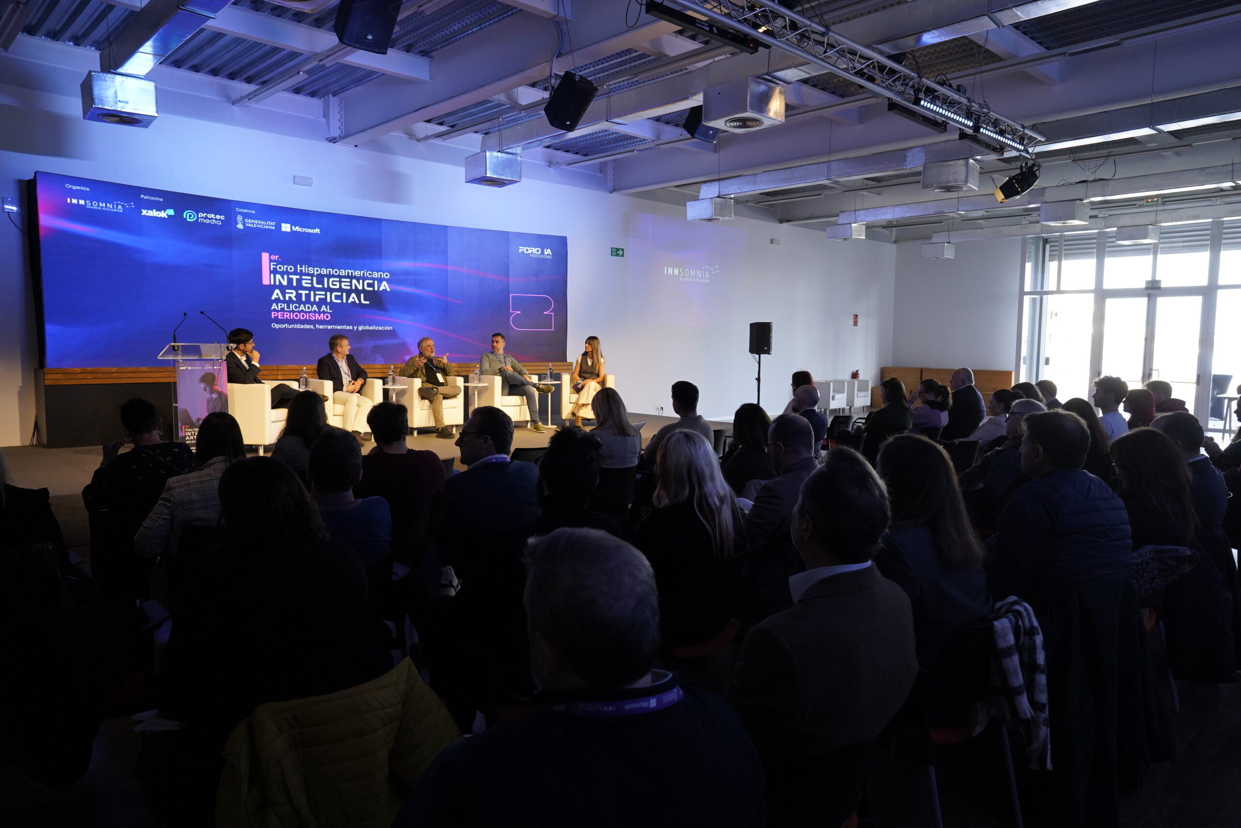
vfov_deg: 53.1
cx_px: 620
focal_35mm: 24
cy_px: 414
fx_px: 827
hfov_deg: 73.7
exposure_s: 1/160
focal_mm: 24
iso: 2500
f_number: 6.3
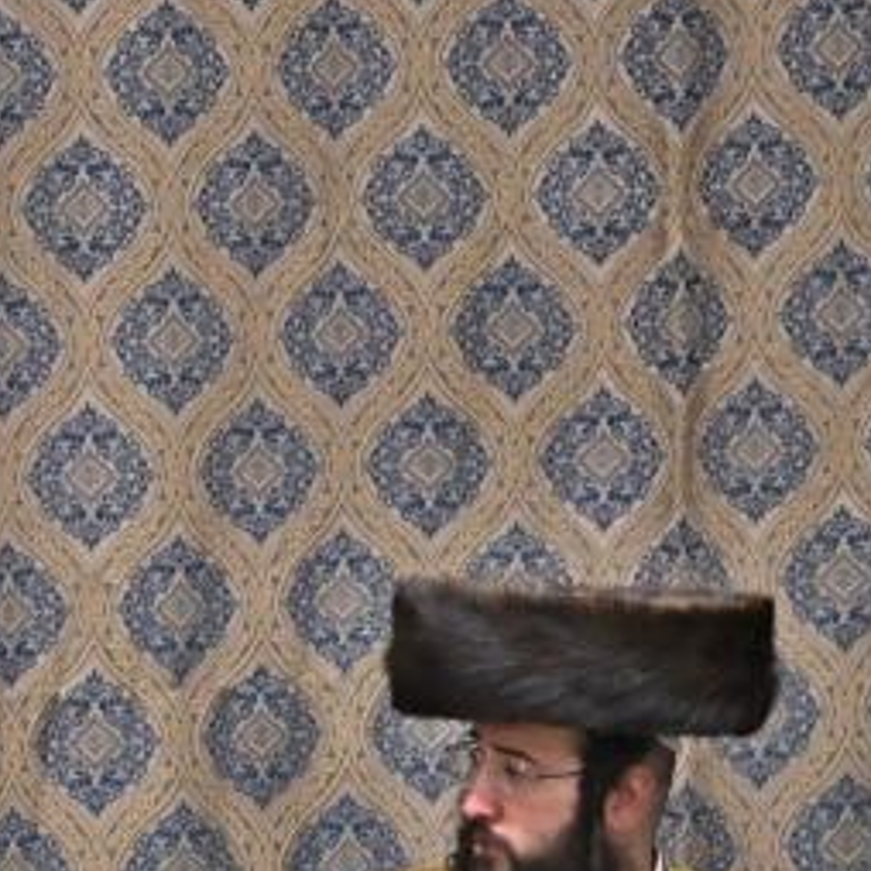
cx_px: -868
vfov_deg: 1.7
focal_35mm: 1029
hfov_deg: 1.7
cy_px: 1072
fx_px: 29293
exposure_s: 1/250
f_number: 2.8
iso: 800
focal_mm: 200
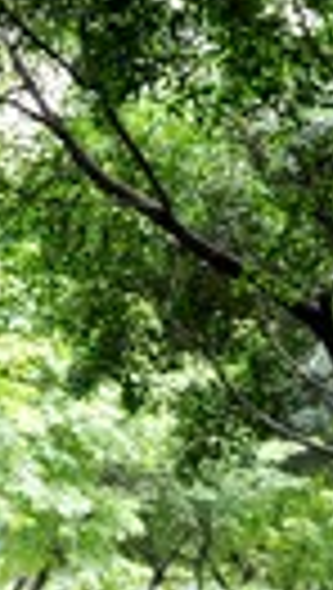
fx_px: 1502
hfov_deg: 12.6
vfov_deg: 21.1
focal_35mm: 96
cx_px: 144
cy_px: 651
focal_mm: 24
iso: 200
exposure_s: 1/40
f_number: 5.6
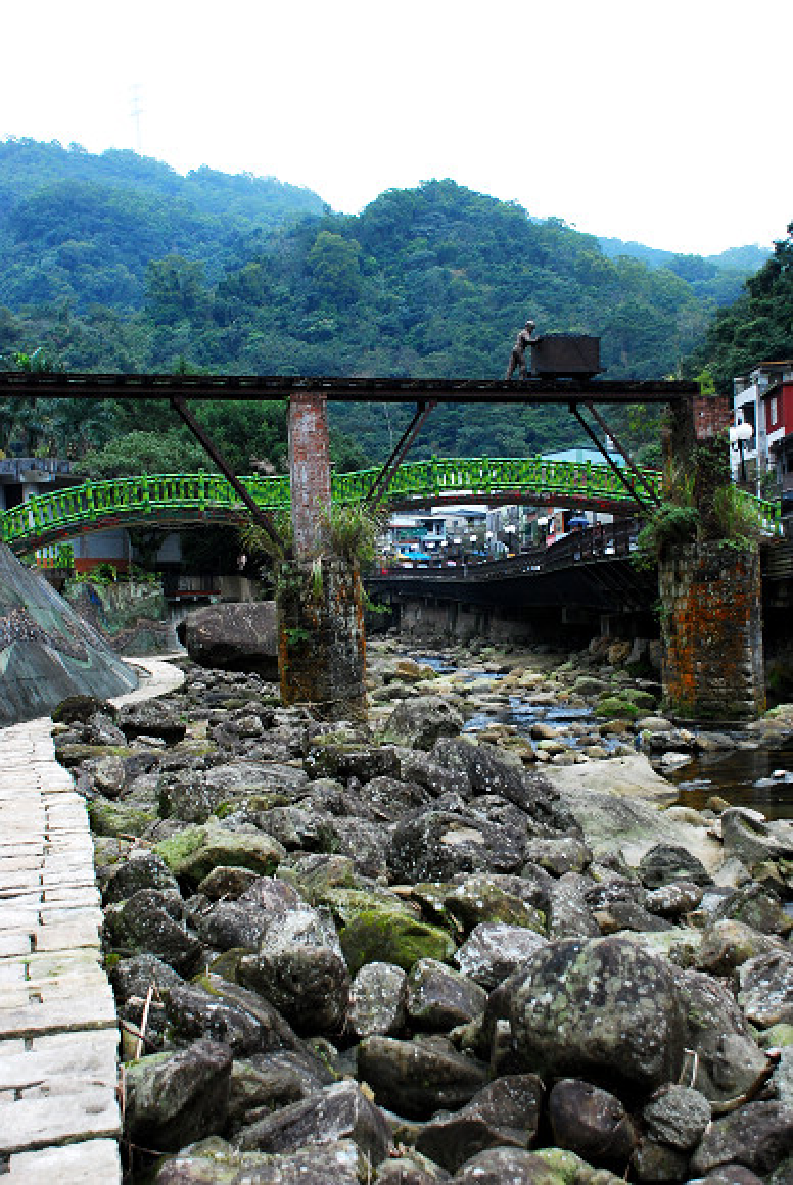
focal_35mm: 42
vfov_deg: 46.4
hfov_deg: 32.0
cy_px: 592
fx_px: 1384
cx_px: 396
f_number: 4
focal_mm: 28
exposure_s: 1/640
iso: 400
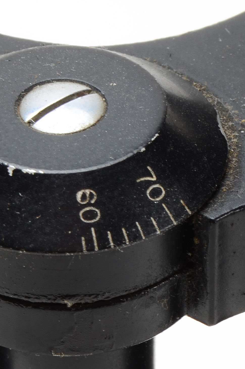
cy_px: 376
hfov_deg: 4.9
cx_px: 65
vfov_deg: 7.4
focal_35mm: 278
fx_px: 2847
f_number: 18
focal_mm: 55
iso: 100
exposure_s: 1/160
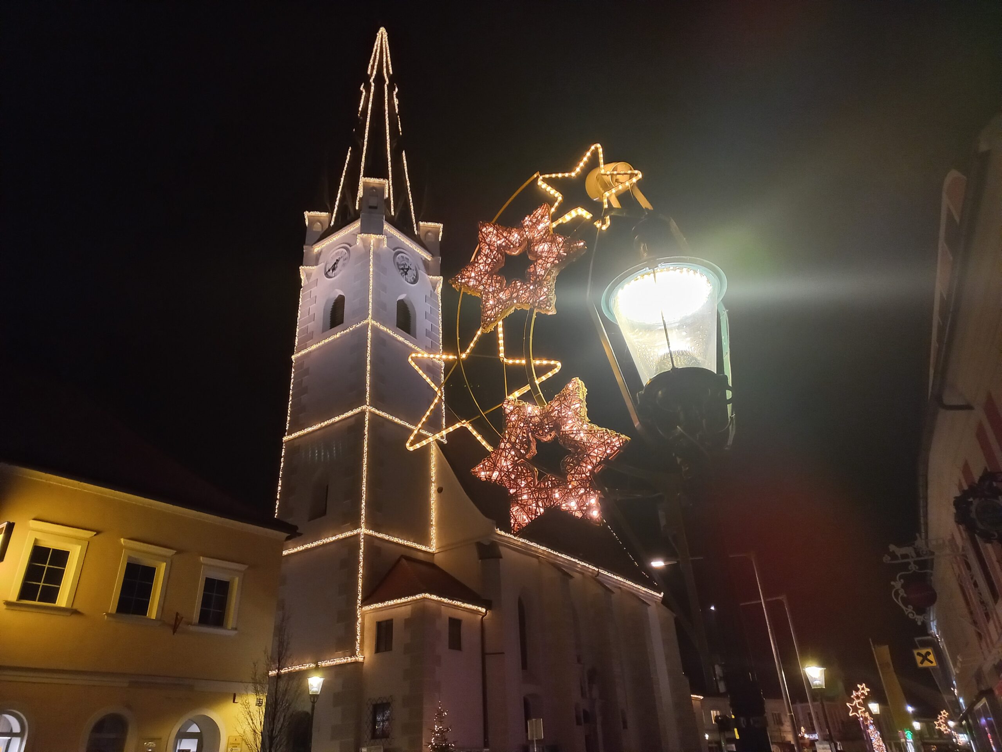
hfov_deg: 69.4
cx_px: 501
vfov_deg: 54.9
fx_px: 724
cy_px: 376
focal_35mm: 25
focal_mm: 4.6
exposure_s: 1/24
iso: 640
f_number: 1.8
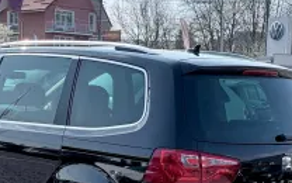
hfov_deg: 44.7
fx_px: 350
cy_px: 158
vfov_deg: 28.3
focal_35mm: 44
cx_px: 102
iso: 100
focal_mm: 6.76
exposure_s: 1/2611
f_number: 1.78
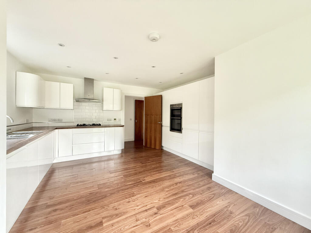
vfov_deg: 85.7
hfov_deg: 102.1
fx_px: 126
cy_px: 116
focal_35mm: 14
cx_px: 156
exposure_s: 1/99
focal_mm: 2.22
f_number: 2.2
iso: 320
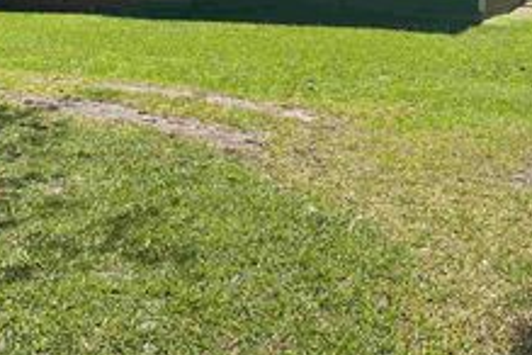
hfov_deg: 35.0
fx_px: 842
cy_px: 28
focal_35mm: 57
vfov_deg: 23.1
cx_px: 301
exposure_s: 1/2732
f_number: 1.78
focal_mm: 6.86
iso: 80
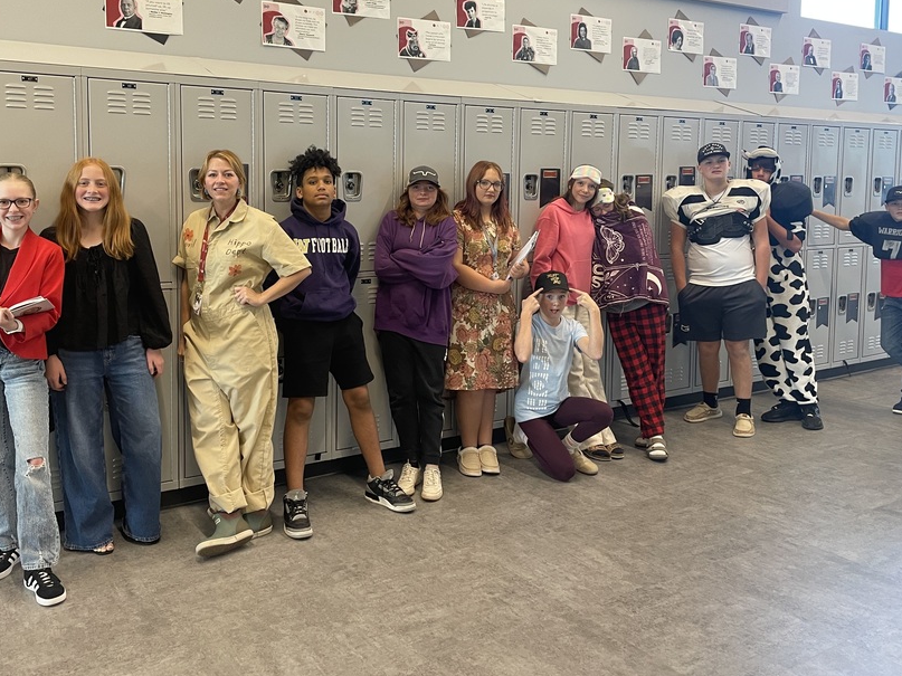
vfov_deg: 42.6
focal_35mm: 33
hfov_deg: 55.3
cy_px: 253
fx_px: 860
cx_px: 408
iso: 125
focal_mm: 4.2
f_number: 1.6
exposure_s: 1/60
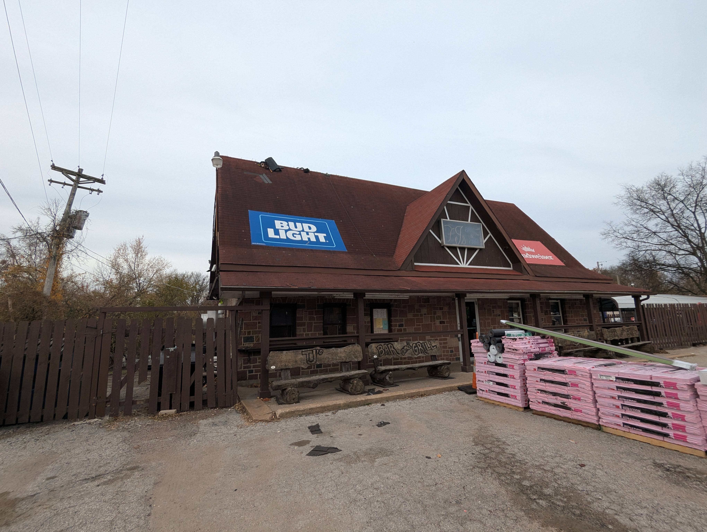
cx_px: 354
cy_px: 266
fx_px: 327
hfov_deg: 94.4
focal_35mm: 16
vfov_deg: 78.2
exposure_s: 1/359
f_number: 2.2
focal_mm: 2.35
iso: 52
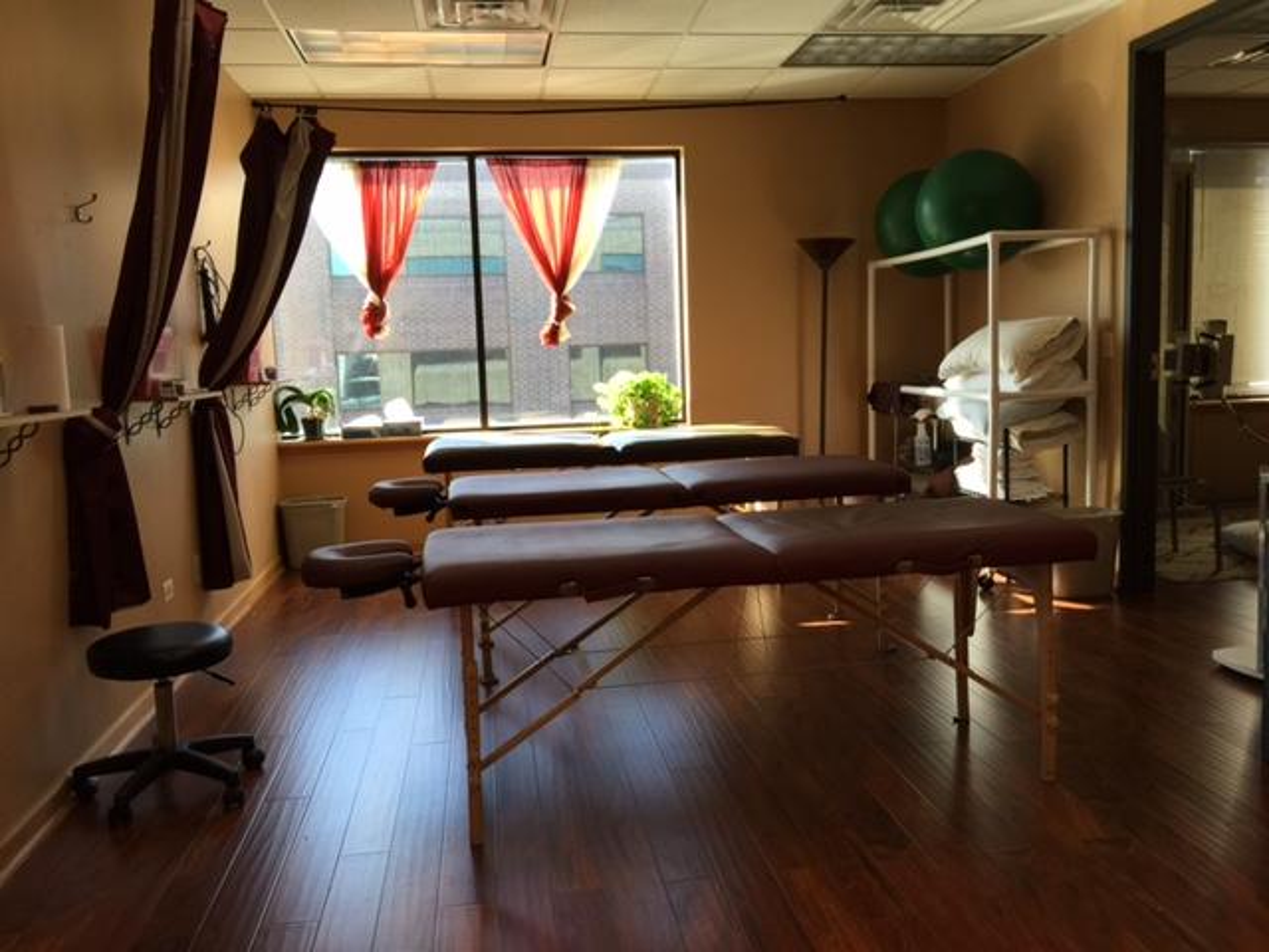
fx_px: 1063
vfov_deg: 48.2
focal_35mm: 29
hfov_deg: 61.7
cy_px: 476
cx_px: 634
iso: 40
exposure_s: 1/30
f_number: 2.2
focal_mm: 4.15
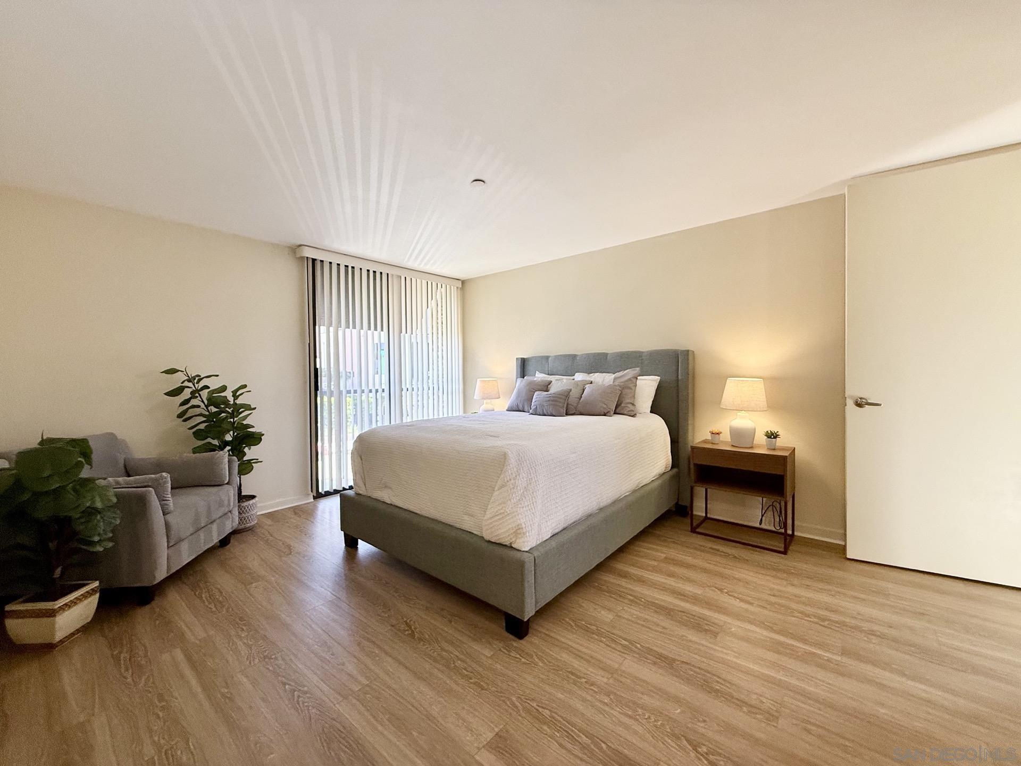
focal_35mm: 14
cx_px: 510
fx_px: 413
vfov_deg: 85.7
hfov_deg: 102.1
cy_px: 383
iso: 160
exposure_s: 1/120
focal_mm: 2.22
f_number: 2.2
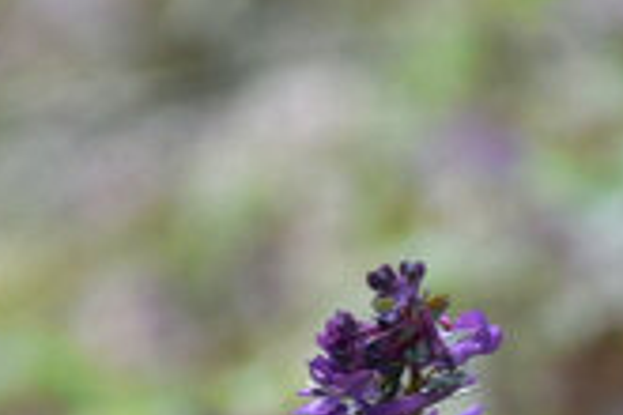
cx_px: 461
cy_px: 687
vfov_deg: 0.9
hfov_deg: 1.4
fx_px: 26424
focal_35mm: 1527
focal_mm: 140
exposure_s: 1/250
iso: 450
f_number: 5.6
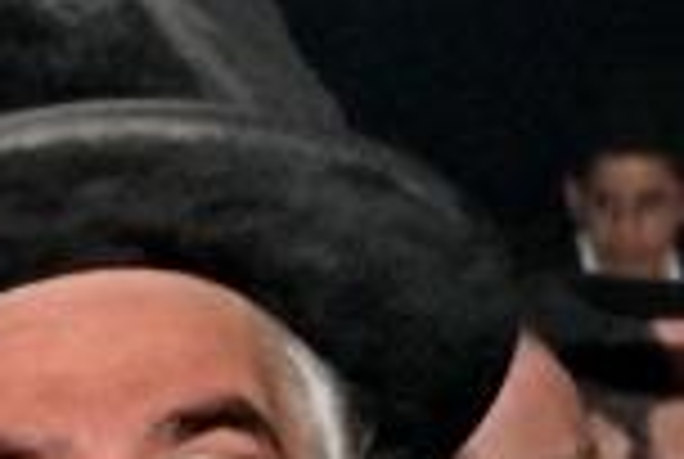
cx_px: -1584
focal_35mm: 296
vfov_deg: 4.6
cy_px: 1024
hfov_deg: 6.2
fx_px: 5635
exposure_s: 1/200
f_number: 4
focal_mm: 44
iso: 640
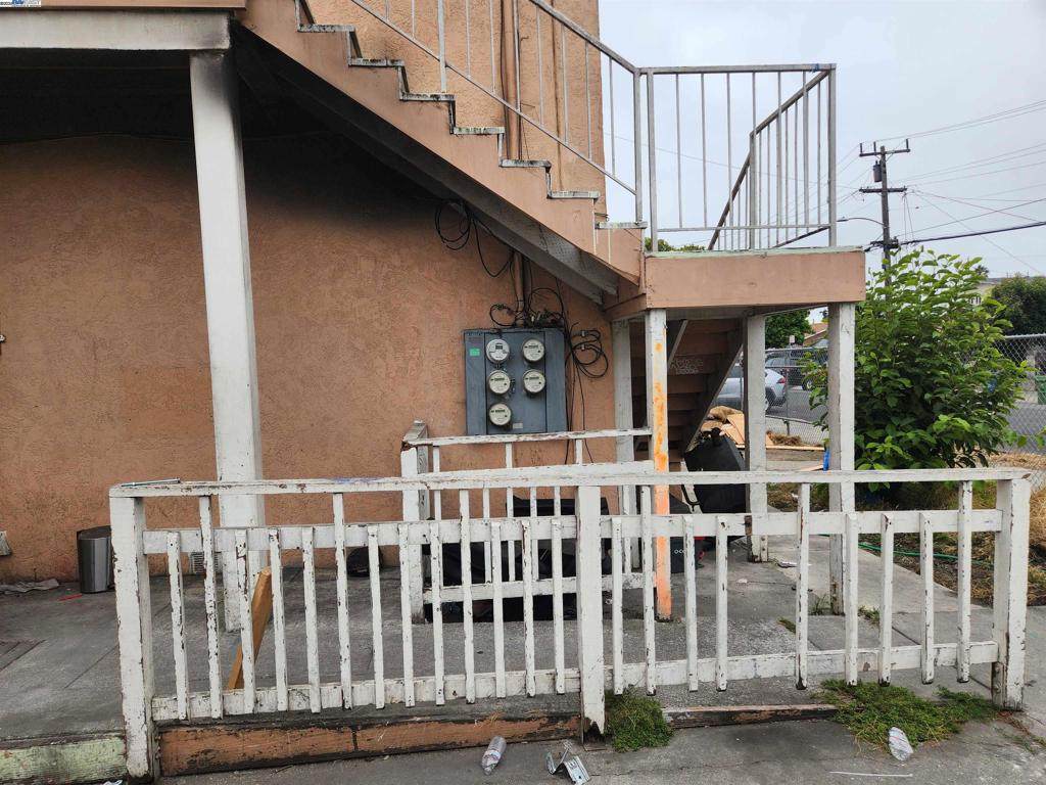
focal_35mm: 23
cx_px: 523
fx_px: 695
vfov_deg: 58.9
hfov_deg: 73.9
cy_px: 392
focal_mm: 5.4
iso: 20
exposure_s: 1/614
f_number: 1.8
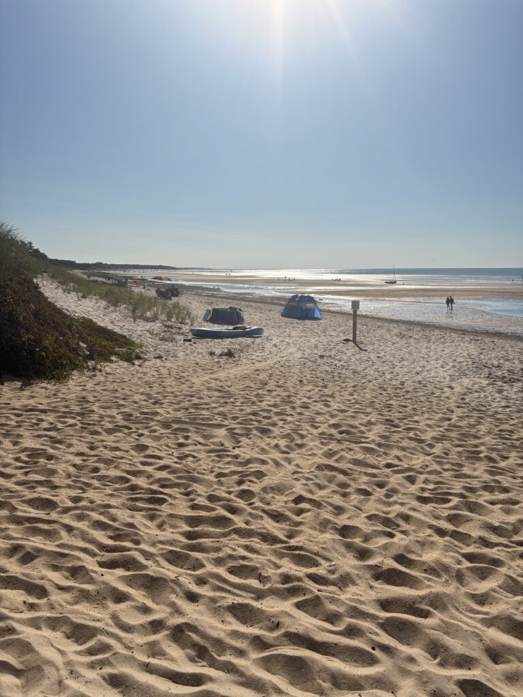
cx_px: 262
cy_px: 348
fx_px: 524
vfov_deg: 67.3
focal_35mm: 26
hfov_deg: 53.1
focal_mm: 5.96
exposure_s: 1/10101
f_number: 1.6
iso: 32
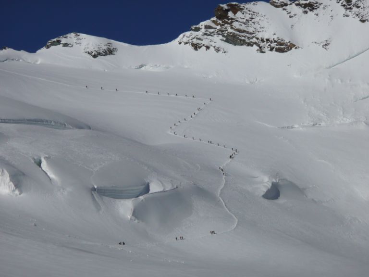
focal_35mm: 280
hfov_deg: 7.1
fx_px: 2985
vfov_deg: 5.3
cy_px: 138
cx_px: 184
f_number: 11
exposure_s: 1/500
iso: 100
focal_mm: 46
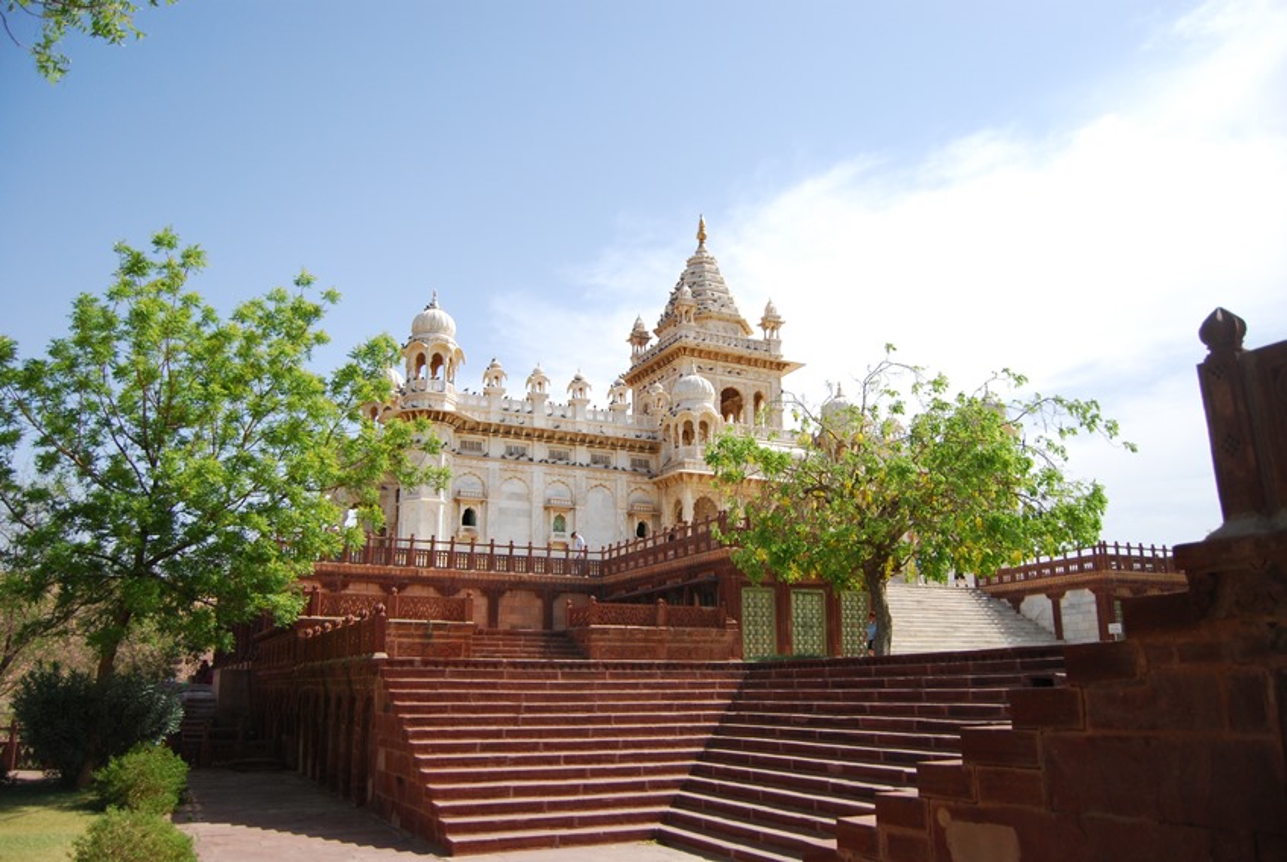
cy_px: 431
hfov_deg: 67.3
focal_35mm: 27
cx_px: 644
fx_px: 966
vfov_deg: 48.0
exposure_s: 1/4000
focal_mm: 18
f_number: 4
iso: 400
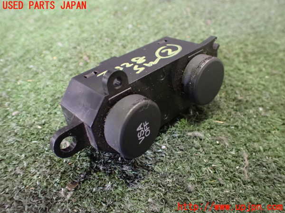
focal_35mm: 30
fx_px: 247
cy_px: 106
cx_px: 142
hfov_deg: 60.0
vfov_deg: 46.8
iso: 1250
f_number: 2.3
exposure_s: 1/30
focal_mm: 5.4
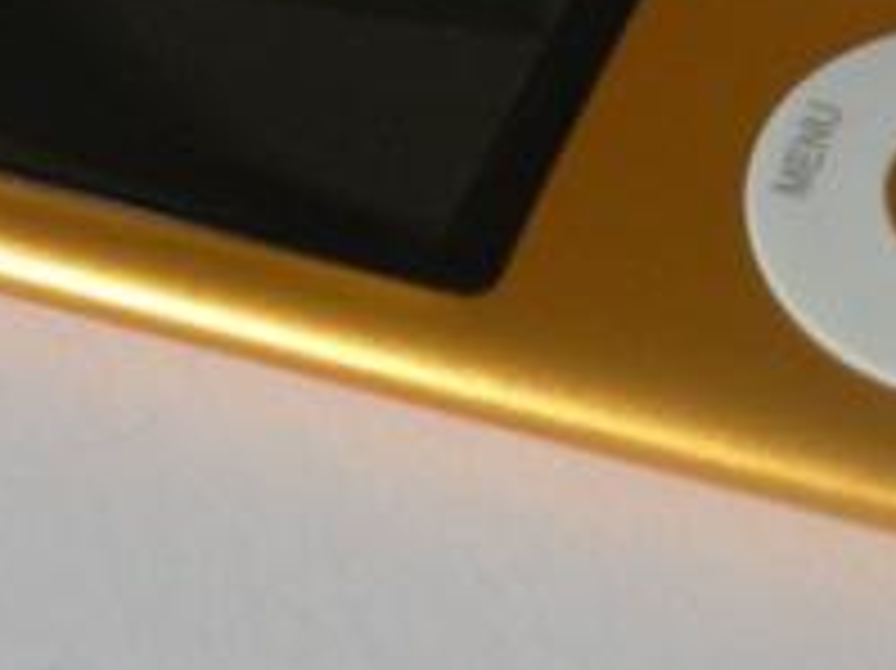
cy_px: 117
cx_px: 626
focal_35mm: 126
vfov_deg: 11.7
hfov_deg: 15.6
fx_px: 3259
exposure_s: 1/56.5
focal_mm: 9.8
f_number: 3.5
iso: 341
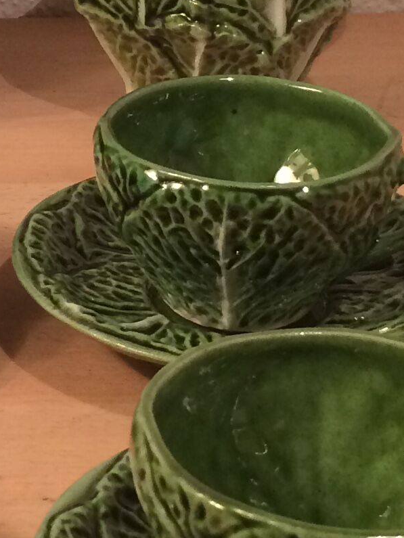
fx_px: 1850
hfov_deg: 12.3
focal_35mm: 119
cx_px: 8
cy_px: 72
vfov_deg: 16.4
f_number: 2.2
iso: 80
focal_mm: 4.15
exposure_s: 1/33
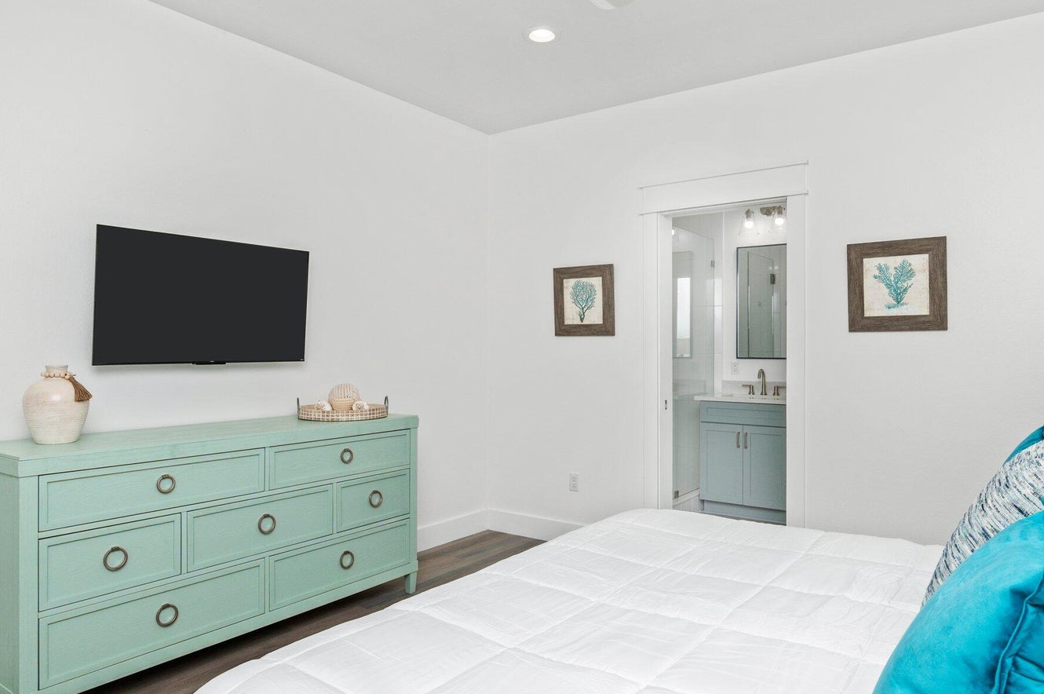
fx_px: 654
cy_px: 367
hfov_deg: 77.1
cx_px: 560
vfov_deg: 55.8
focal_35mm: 23
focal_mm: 19.5
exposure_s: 1/200
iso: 320
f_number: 11
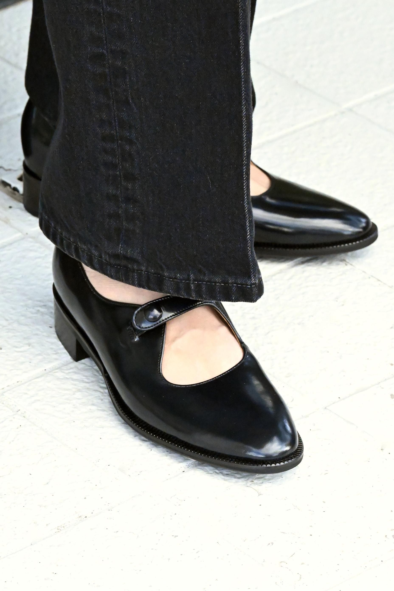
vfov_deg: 12.5
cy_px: 296
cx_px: 197
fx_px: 2709
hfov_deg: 8.3
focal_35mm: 165
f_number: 10
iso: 12800
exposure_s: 1/1600
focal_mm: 110
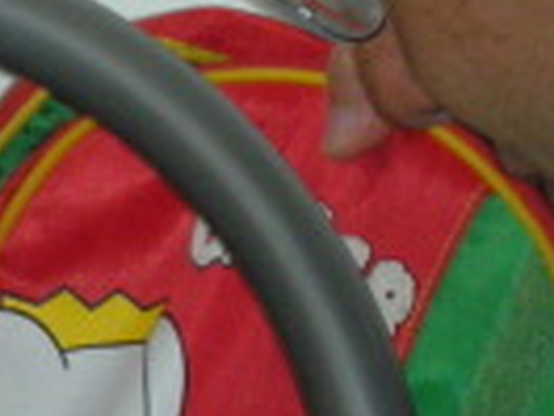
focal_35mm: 564
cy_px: 273
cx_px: 36
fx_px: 9026
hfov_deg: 3.5
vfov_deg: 2.6
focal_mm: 17.4
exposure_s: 1/120
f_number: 5
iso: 184
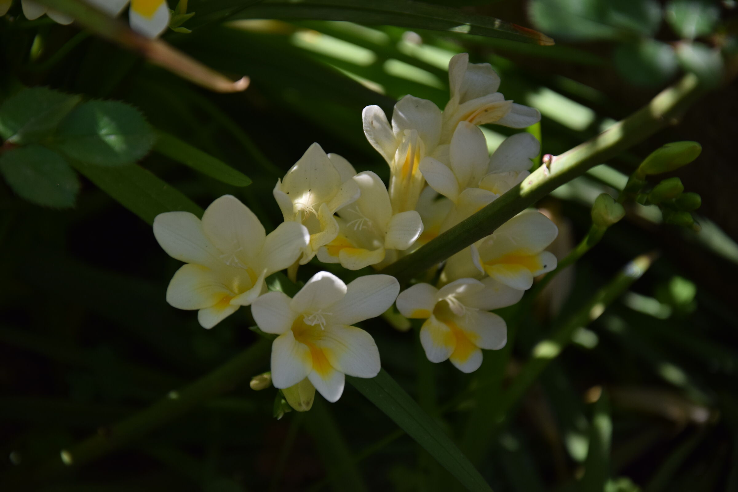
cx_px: 369
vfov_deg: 8.7
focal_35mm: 158
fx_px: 3228
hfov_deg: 13.0
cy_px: 246
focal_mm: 105
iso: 400
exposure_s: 1/640
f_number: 5.6
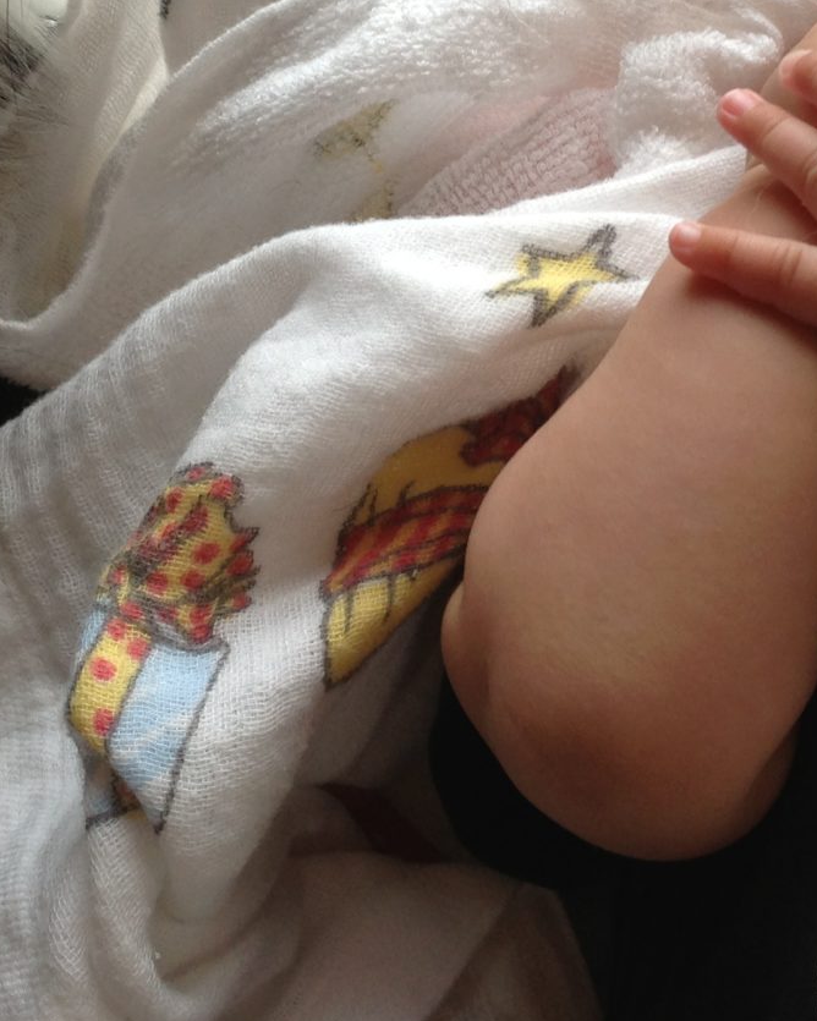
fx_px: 2388
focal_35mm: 79
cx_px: 421
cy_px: 193
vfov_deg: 23.8
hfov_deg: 19.4
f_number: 2.4
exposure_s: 1/120
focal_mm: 4.13
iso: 50
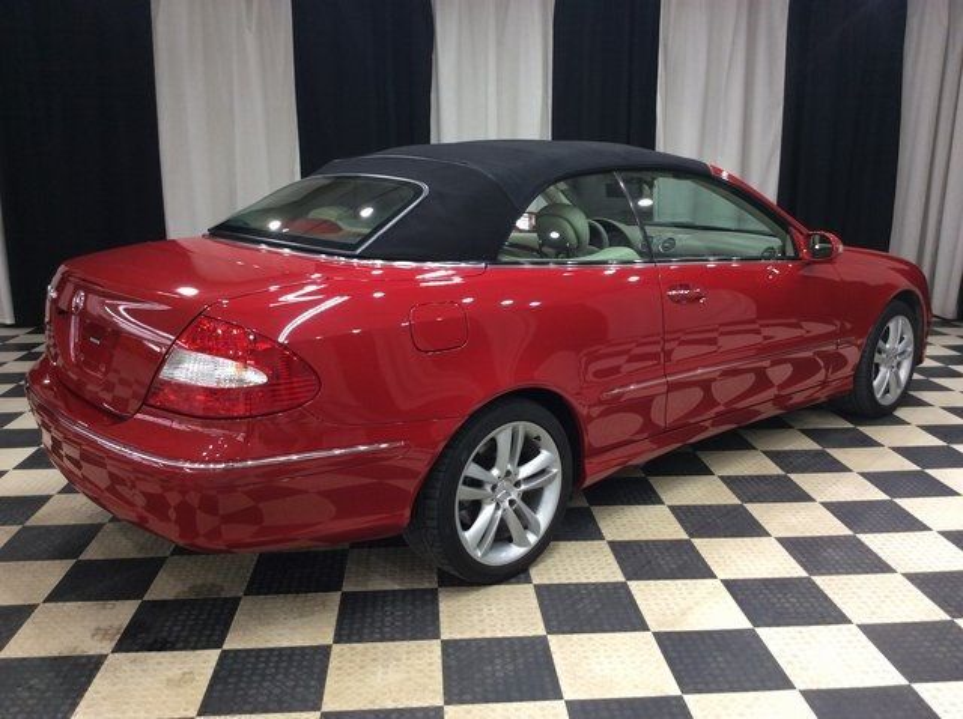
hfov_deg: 56.9
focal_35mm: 32
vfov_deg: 44.1
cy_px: 360
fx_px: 889
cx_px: 482
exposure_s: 1/24
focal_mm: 3.3
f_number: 2.4
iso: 50
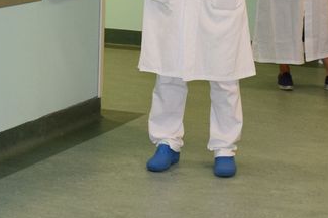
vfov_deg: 10.2
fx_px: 1211
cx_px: 211
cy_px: 23
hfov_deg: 15.4
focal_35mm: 133
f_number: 4.5
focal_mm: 18
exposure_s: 1/80
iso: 800
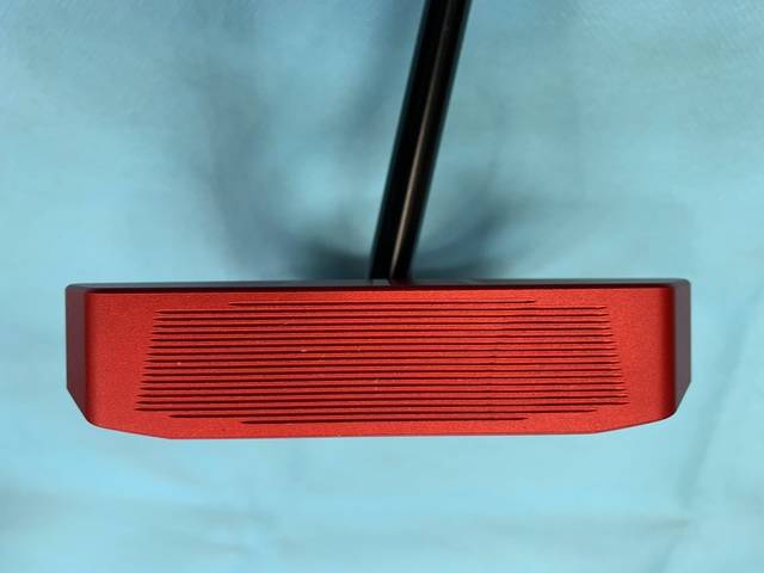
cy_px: 286
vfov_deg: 53.1
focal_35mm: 26
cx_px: 382
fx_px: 574
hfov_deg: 67.3
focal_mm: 4.25
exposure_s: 1/60
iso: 64
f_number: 1.8
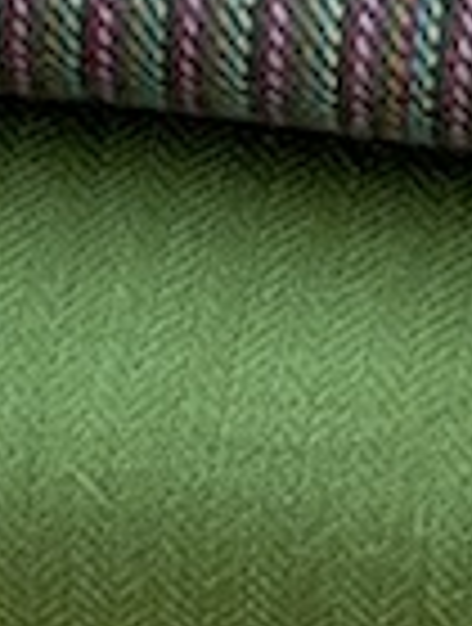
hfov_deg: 4.4
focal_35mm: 343
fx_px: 6207
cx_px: 407
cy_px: -153
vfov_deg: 5.7
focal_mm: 6.76
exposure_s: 1/121
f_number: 1.78
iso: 50
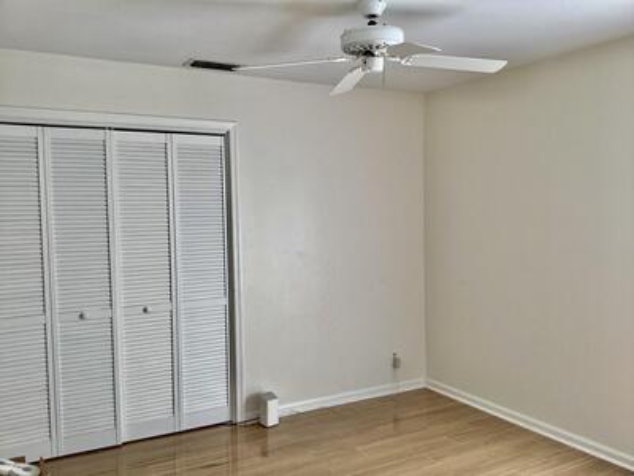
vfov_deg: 45.4
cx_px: 317
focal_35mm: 31
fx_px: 568
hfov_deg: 58.4
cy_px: 238
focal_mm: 3.3
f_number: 2.4
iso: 40
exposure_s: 1/100
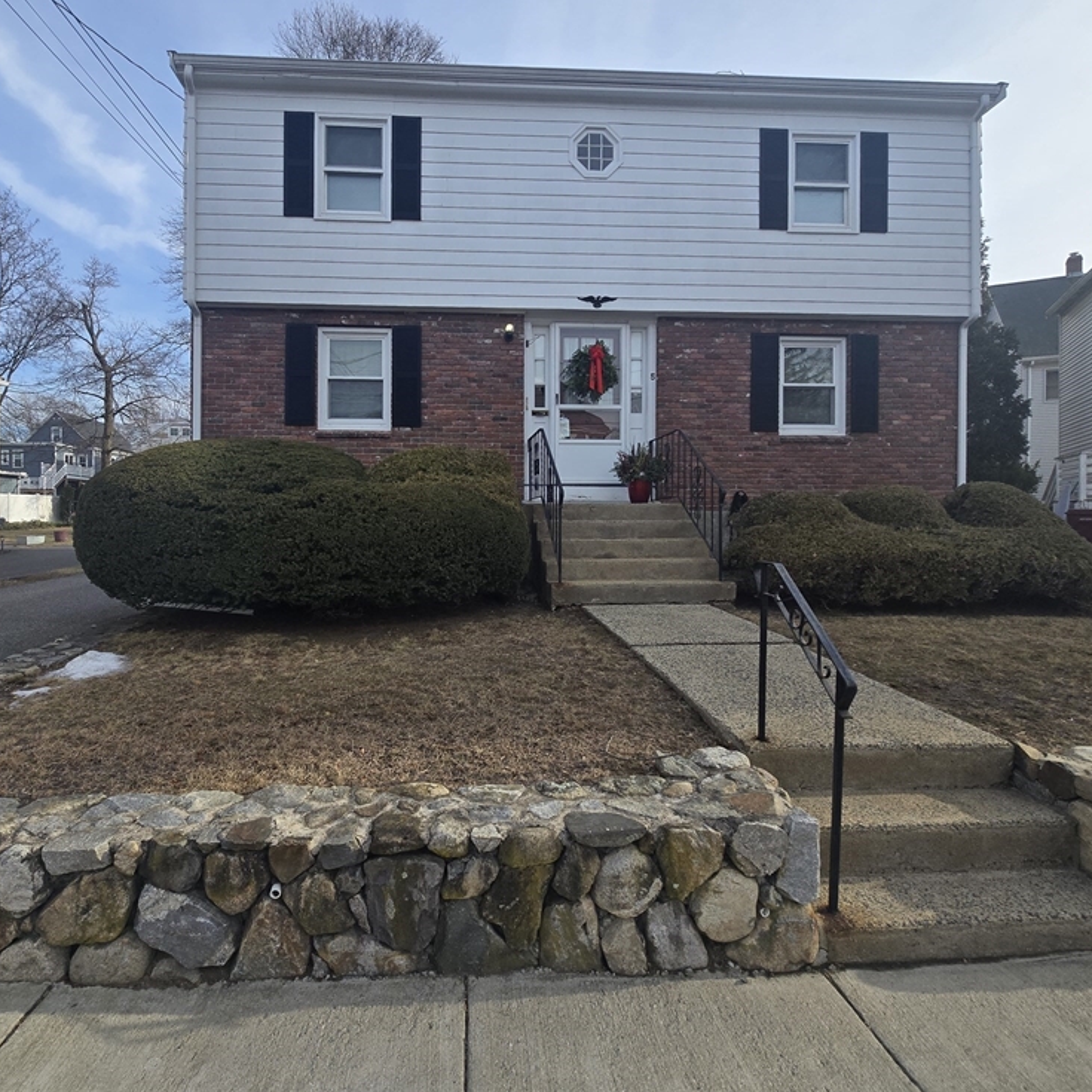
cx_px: 489
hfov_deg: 87.1
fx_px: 571
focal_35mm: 16
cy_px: 523
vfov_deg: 87.4
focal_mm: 2.2
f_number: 2.2
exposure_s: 1/1163
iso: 50
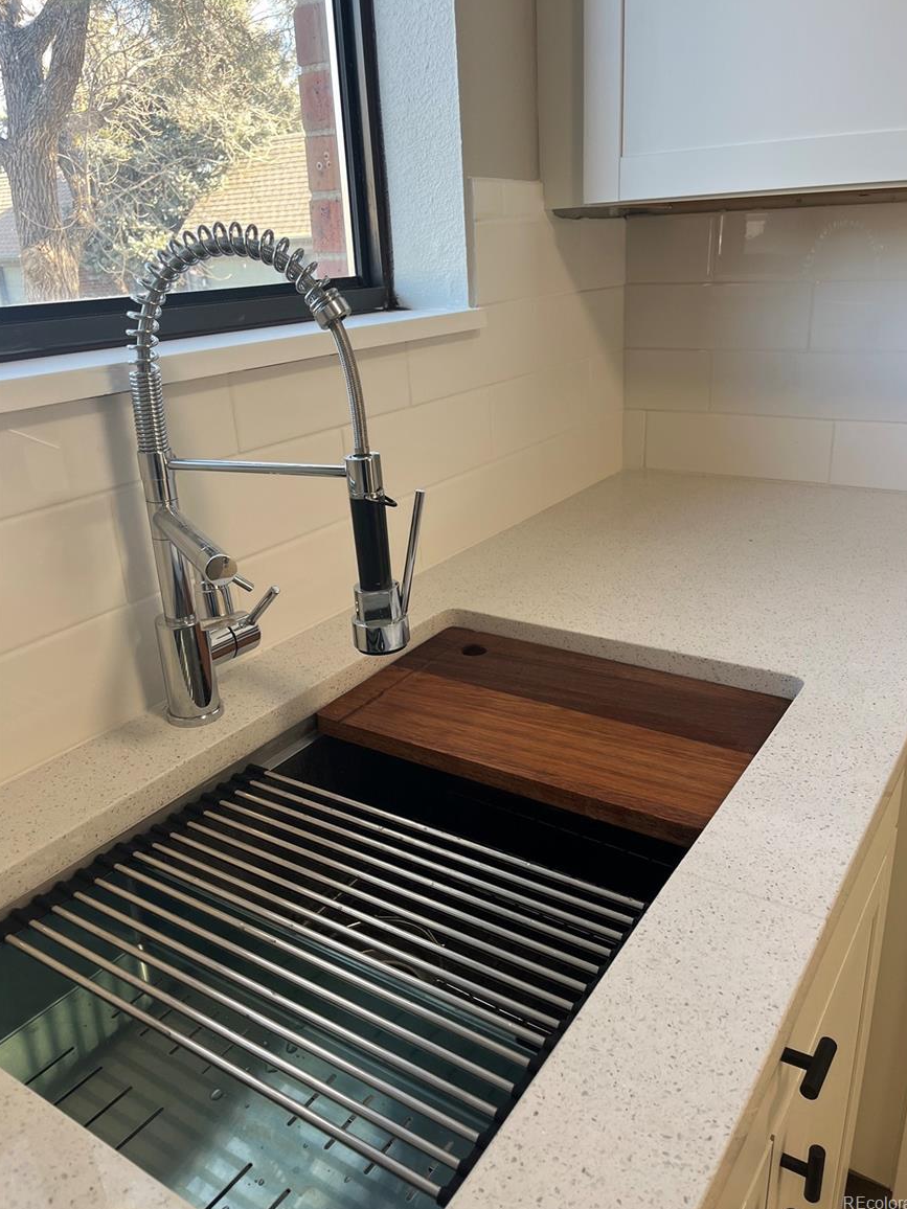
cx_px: 466
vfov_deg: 65.3
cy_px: 589
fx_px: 943
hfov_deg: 51.3
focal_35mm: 27
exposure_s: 1/122
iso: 64
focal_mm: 5.1
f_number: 1.6
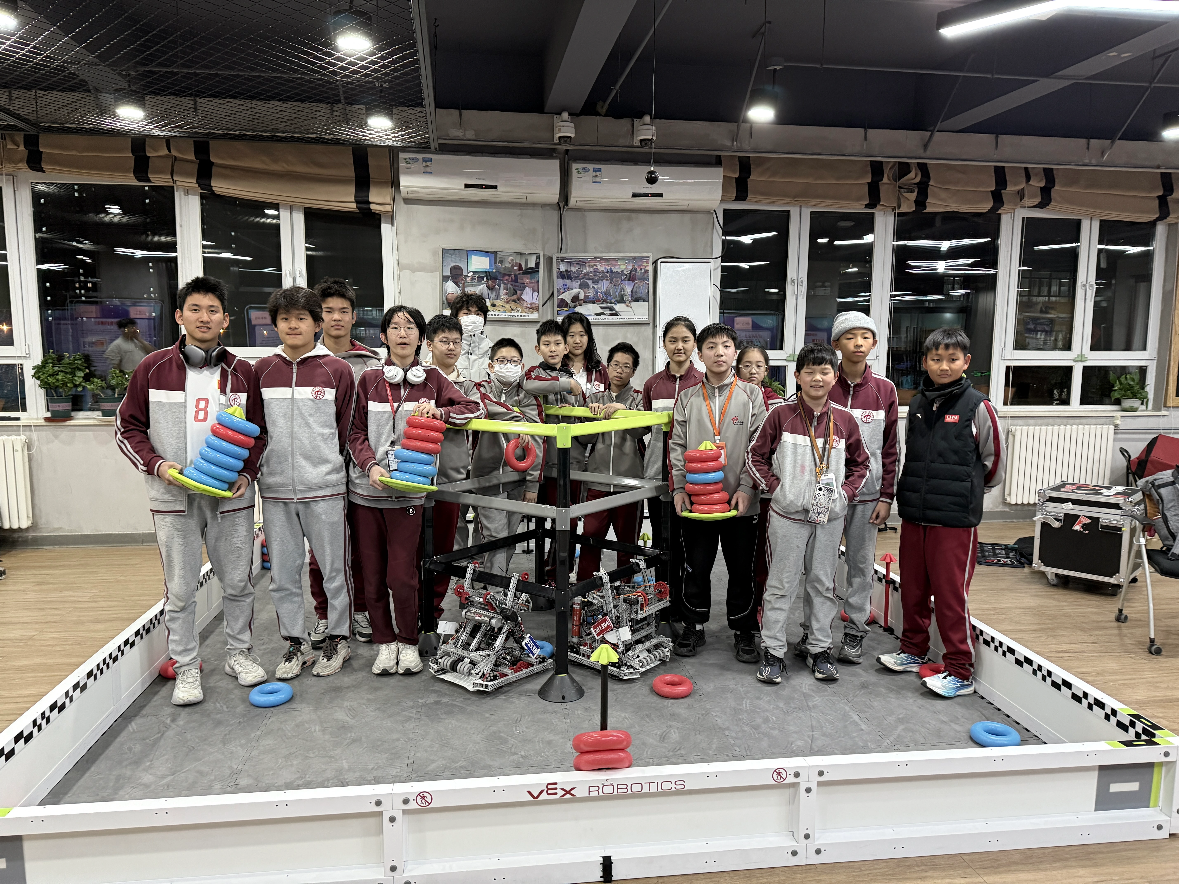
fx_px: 817
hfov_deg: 71.6
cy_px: 442
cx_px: 590
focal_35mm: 24
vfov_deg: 56.8
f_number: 1.78
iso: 320
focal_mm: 6.76
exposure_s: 1/60
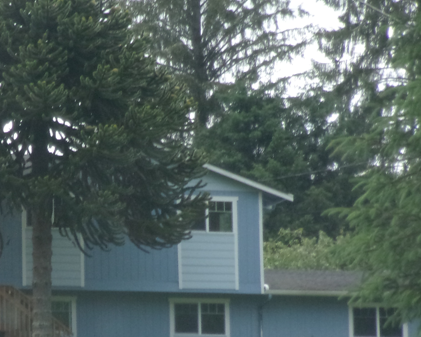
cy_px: 217
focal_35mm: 273
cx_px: 67
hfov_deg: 7.1
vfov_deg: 5.7
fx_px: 3402
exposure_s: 1/280
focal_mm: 25.5
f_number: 6.3
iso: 200
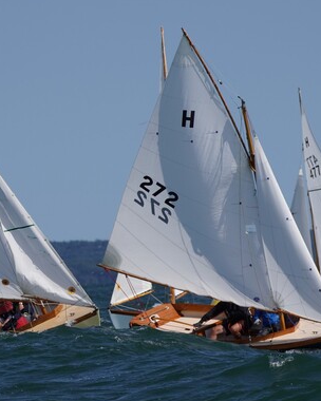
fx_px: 7434
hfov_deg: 2.5
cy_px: 242
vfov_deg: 3.1
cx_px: 164
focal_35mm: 626
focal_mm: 211
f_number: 5.6
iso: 100
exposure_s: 1/1250
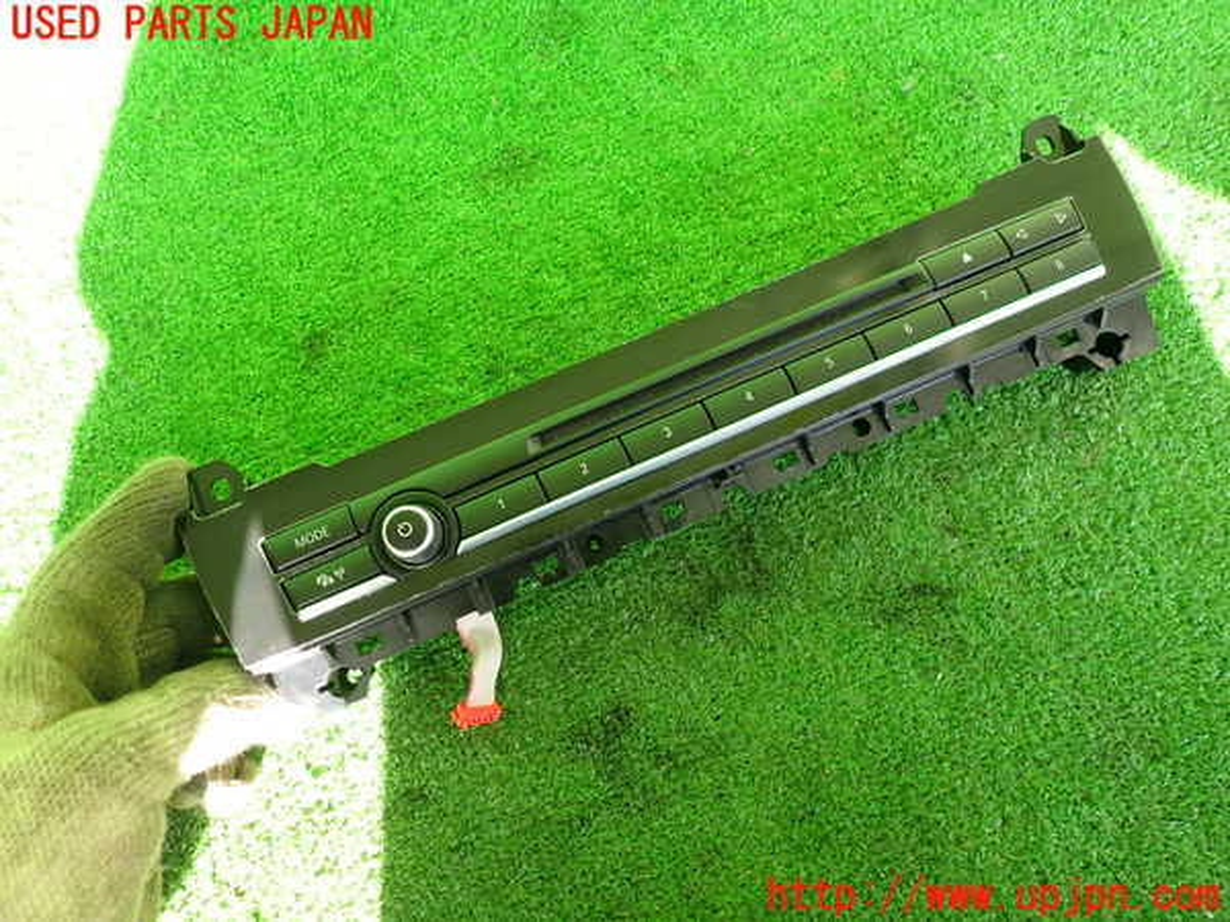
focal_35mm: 25
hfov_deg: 69.4
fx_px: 888
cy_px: 461
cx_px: 615
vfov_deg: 54.9
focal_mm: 4.5
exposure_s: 1/80
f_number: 2
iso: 100
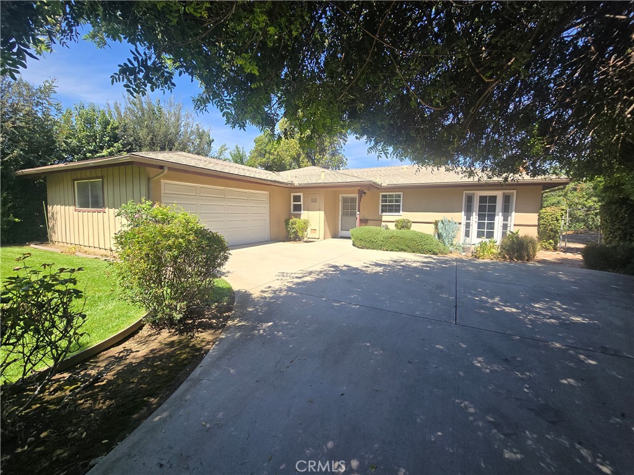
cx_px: 317
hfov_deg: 106.2
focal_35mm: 13
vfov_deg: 89.9
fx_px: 238
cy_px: 238
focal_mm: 2.2
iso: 50
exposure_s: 1/1058
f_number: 2.2
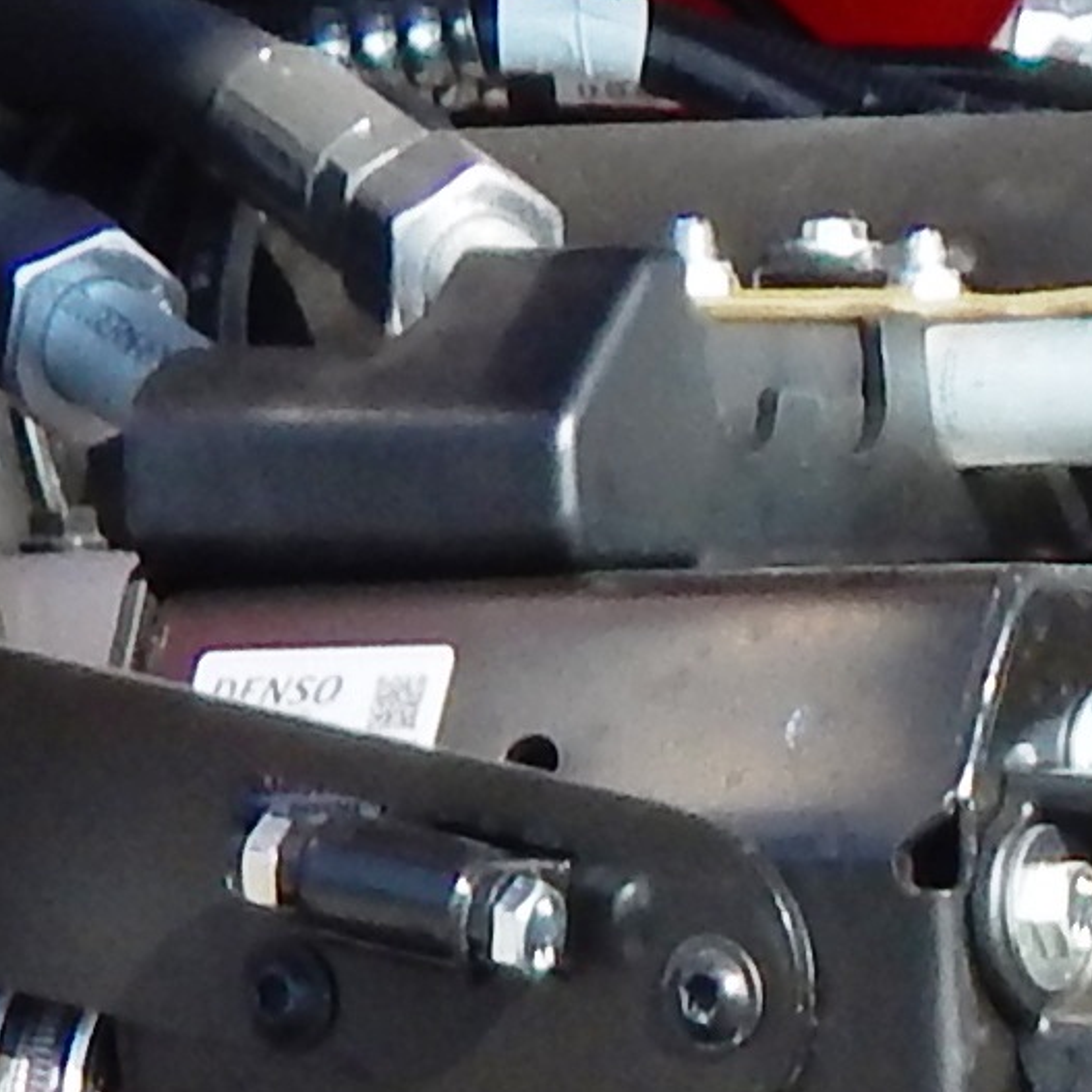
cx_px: 1517
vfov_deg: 8.9
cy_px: 2992
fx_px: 6067
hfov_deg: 10.0
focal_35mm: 170
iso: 125
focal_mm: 4
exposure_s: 1/800
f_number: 3
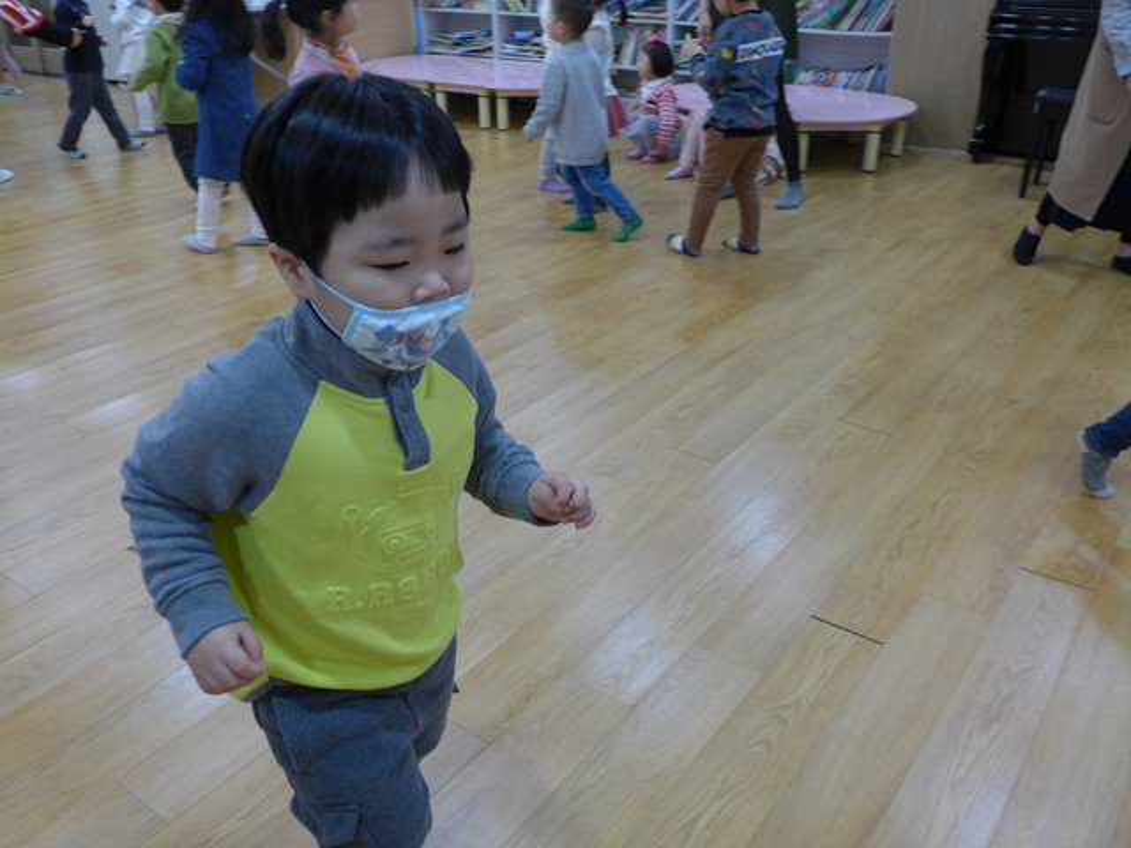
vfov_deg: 46.8
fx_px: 980
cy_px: 424
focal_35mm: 30
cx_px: 566
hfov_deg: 60.0
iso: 320
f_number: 1.5
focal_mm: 5.9
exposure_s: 1/250
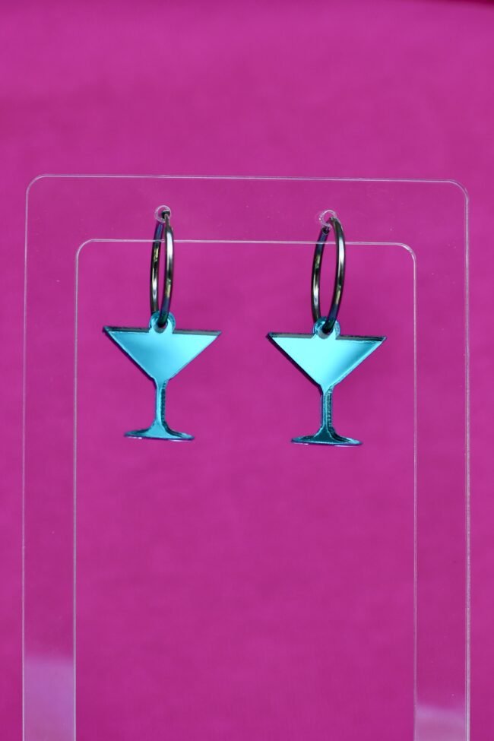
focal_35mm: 52
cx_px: 247
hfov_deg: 26.0
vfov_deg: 38.2
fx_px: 1070
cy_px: 370
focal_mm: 35
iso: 400
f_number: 5
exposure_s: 1/500
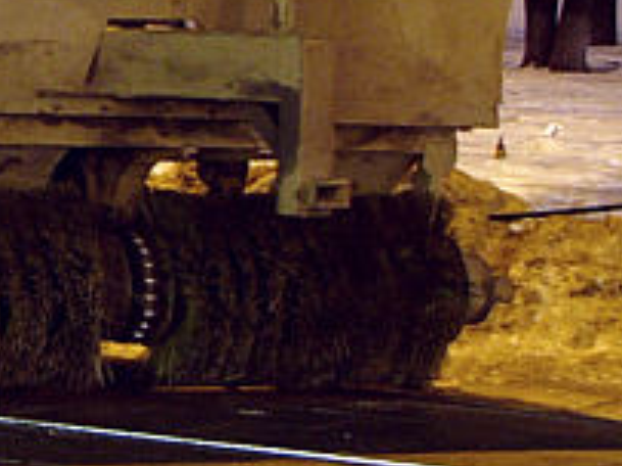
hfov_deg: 9.7
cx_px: -530
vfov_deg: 7.6
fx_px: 3466
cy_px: -58
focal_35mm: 193
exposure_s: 5
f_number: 3.3
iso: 50
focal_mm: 8.2
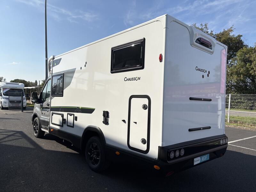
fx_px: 192
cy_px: 96
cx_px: 128
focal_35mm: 26
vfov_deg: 53.1
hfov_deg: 67.3
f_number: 1.6
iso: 50
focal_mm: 5.96
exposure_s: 1/5814
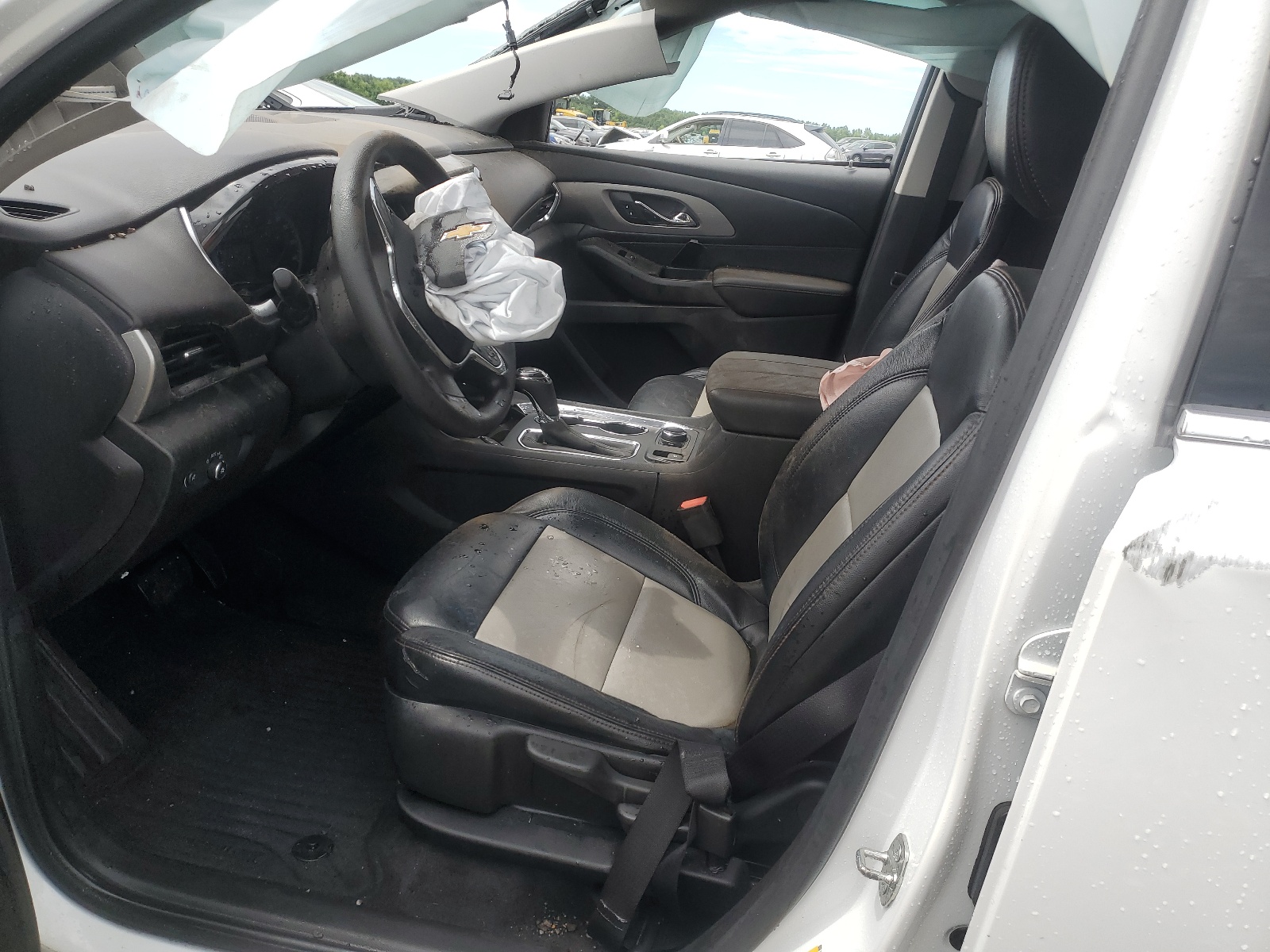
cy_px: 476
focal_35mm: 26
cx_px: 635
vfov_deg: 53.1
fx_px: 954
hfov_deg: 67.3
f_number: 1.5
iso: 50
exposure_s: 1/1429
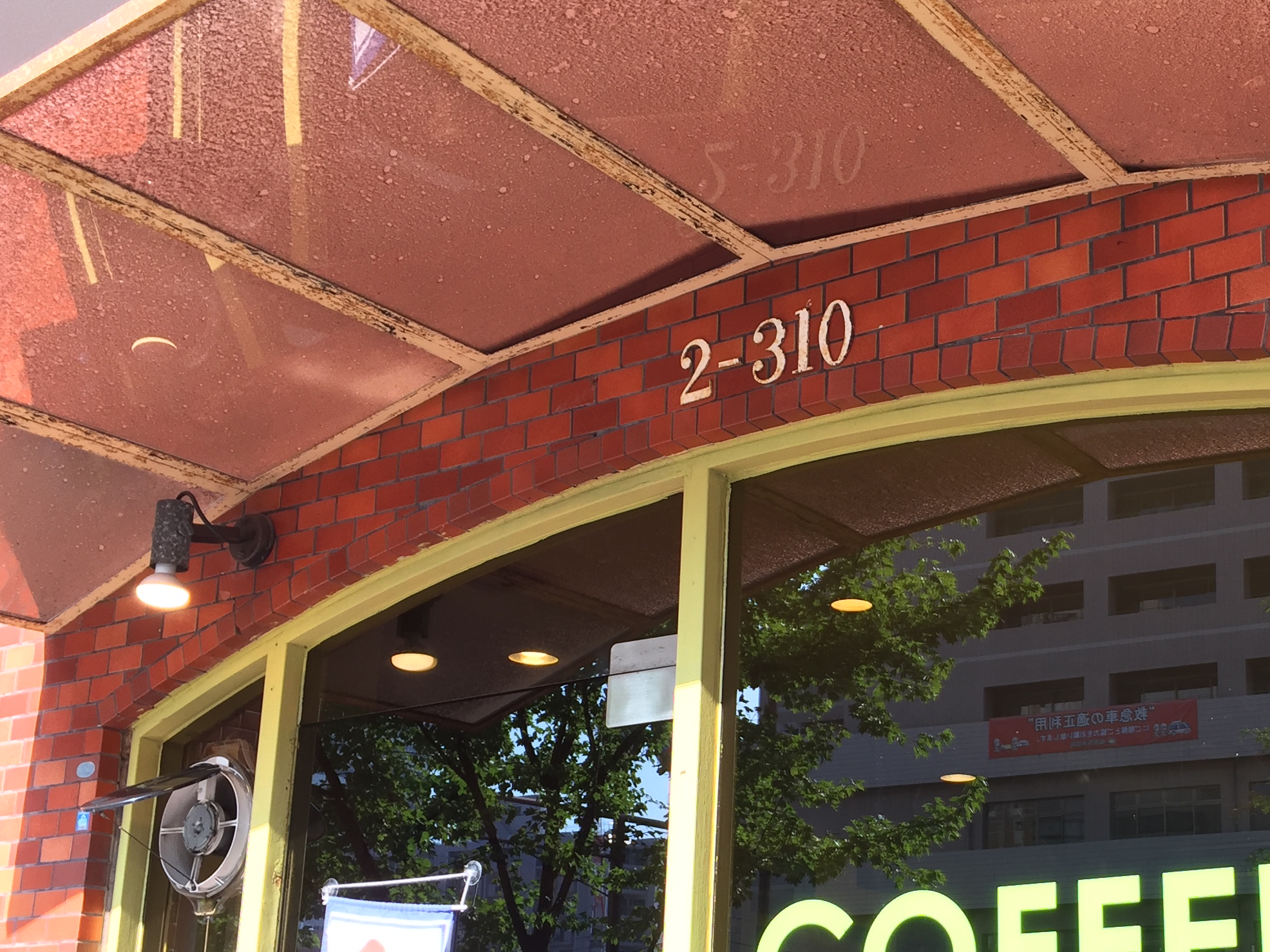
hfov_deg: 38.4
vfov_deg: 29.8
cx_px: 980
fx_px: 1761
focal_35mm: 48
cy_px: 706
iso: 32
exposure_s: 1/122
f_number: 2.2
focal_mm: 4.15
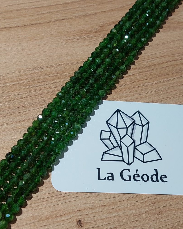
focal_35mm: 28
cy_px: 113
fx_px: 190
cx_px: 87
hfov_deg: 51.5
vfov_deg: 62.2
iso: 40
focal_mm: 5.23
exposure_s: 1/100
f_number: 1.8
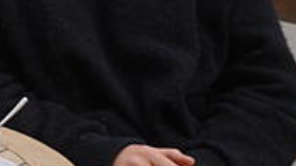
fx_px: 1099
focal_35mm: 140
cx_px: -298
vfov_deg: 8.5
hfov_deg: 13.2
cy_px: -79
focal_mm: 29
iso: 50
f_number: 6.3
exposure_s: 1/100
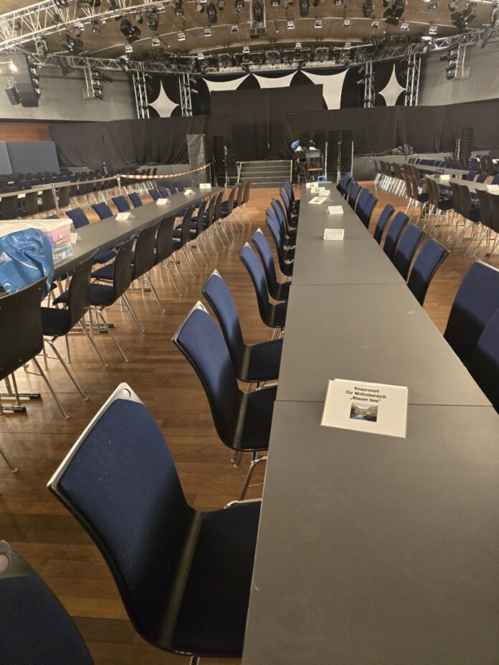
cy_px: 332
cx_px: 250
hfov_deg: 58.9
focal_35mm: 23
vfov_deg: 73.9
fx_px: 442
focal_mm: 6.3
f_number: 1.7
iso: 2000
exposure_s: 1/100
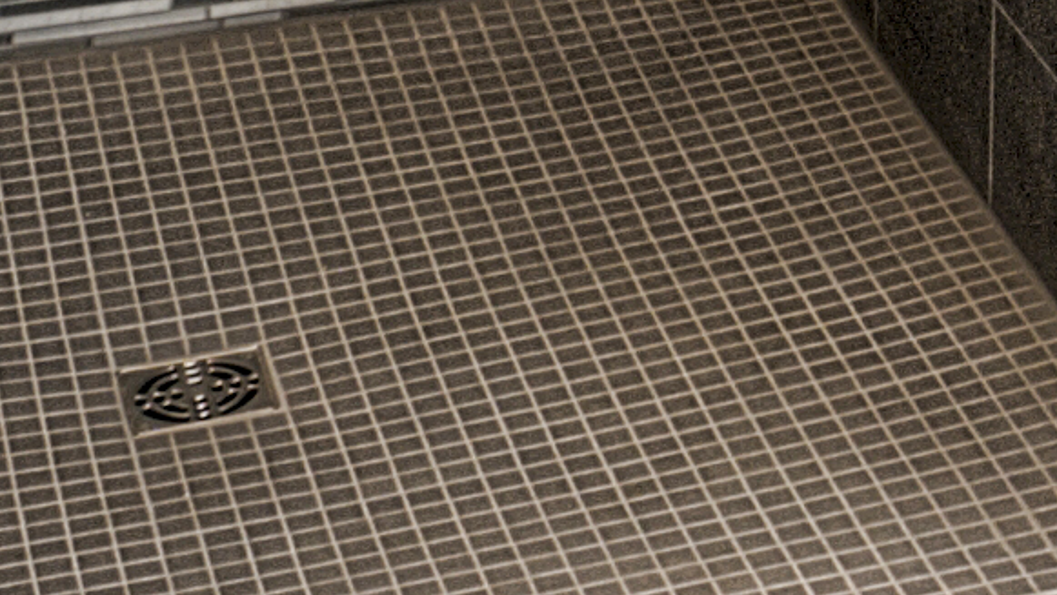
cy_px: -1588
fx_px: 4149
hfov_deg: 13.9
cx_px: 1379
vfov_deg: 6.8
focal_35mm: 148
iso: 100
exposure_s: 1/6
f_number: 8
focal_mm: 14
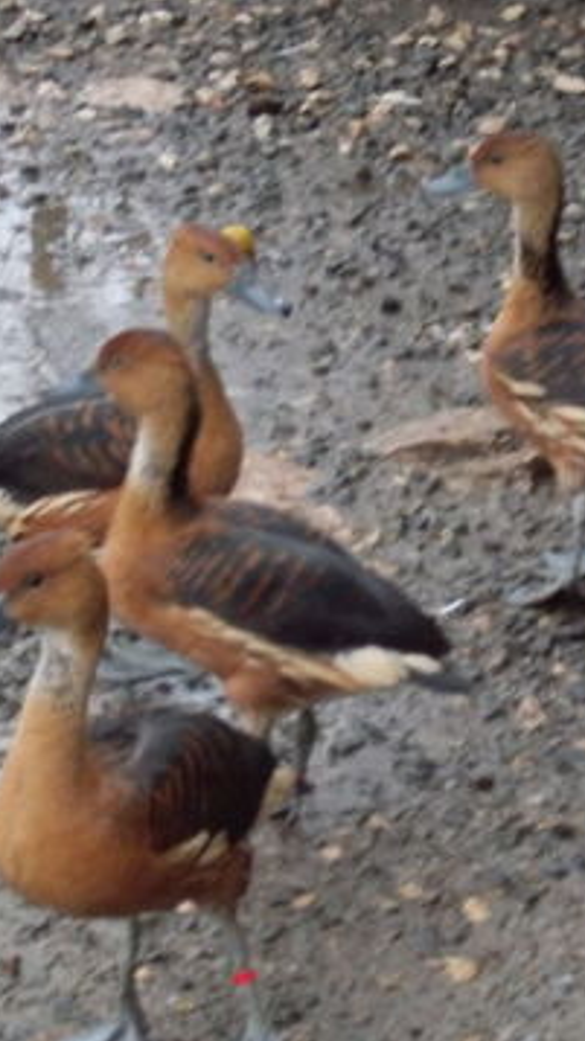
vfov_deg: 11.3
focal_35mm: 190
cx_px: 445
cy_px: 520
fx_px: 5247
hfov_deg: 6.4
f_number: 6.5
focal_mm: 23
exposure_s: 1/60
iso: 800
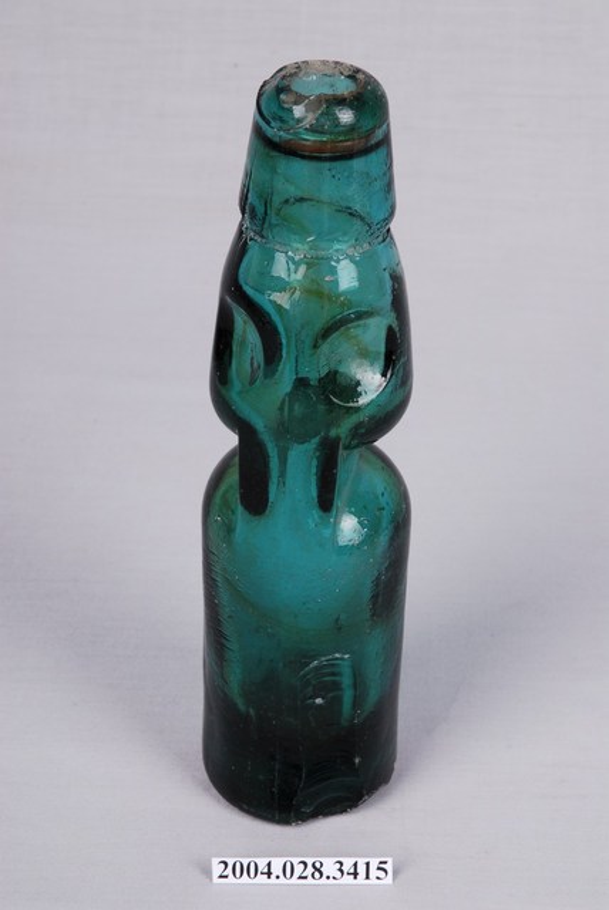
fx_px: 2658
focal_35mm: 105
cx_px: 304
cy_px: 455
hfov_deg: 13.1
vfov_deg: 19.4
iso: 100
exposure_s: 1/125
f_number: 18
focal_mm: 70
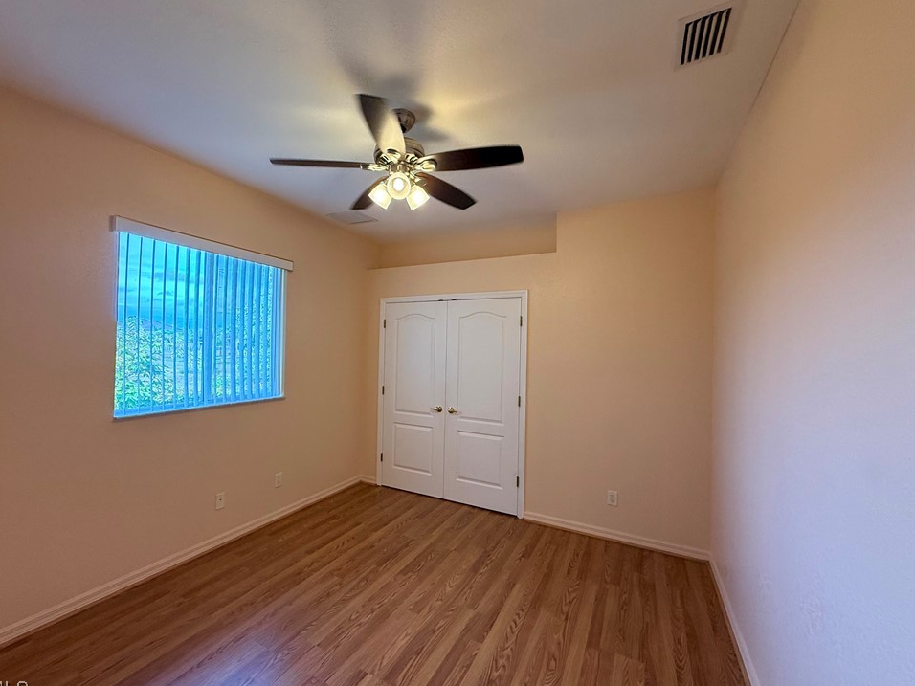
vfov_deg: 81.7
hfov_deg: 98.0
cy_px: 343
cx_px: 428
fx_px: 396
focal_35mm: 15
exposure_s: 1/120
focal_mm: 2.22
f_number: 2.2
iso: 200
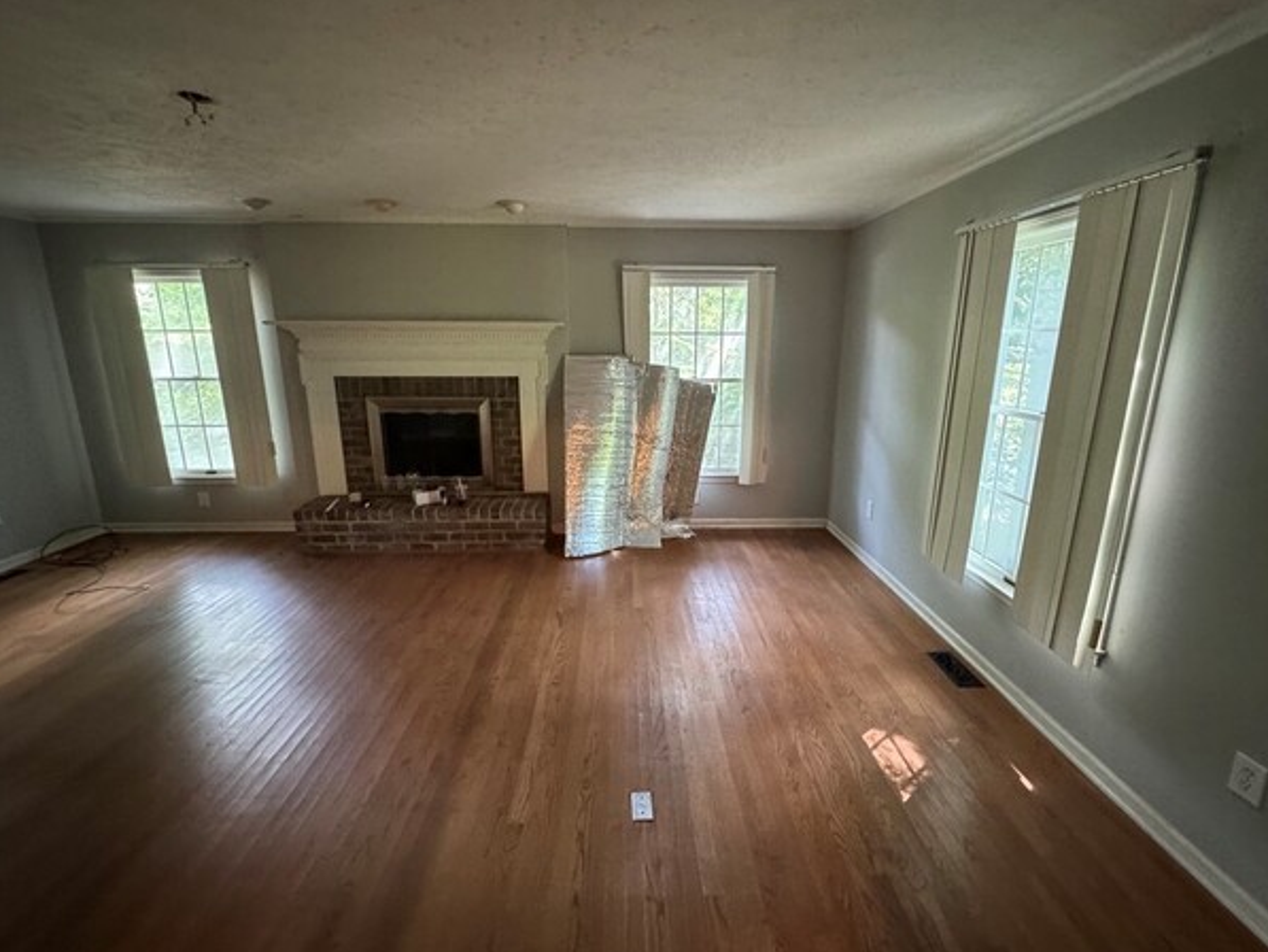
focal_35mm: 15
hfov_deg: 98.2
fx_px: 550
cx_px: 639
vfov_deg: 81.7
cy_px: 461
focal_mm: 2.22
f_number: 2.2
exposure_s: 1/40
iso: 1000
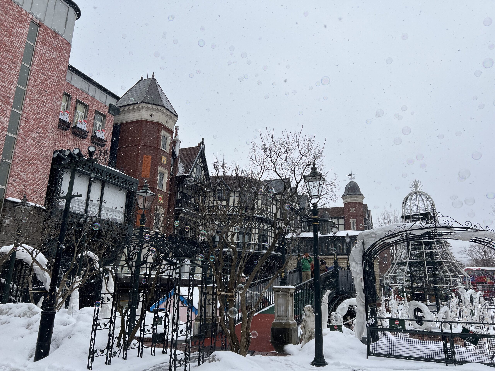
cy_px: 186
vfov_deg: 53.1
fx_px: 372
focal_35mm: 26
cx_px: 248
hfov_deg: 67.3
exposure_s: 1/5587
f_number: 1.5
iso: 50
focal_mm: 5.7
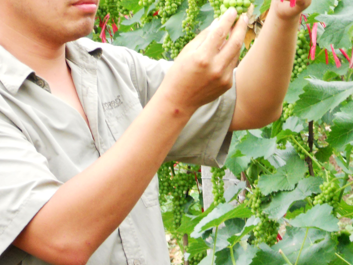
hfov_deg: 9.9
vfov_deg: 7.4
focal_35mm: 200
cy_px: 26
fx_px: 2040
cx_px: 133
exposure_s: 1/60
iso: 250
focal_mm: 19.6
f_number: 5.9
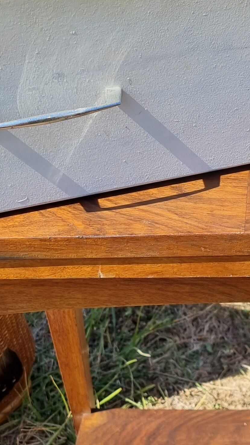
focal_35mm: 78
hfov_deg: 15.3
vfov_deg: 27.0
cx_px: 220
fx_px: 919
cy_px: 143
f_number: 1.8
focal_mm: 5.4
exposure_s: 1/972
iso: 50
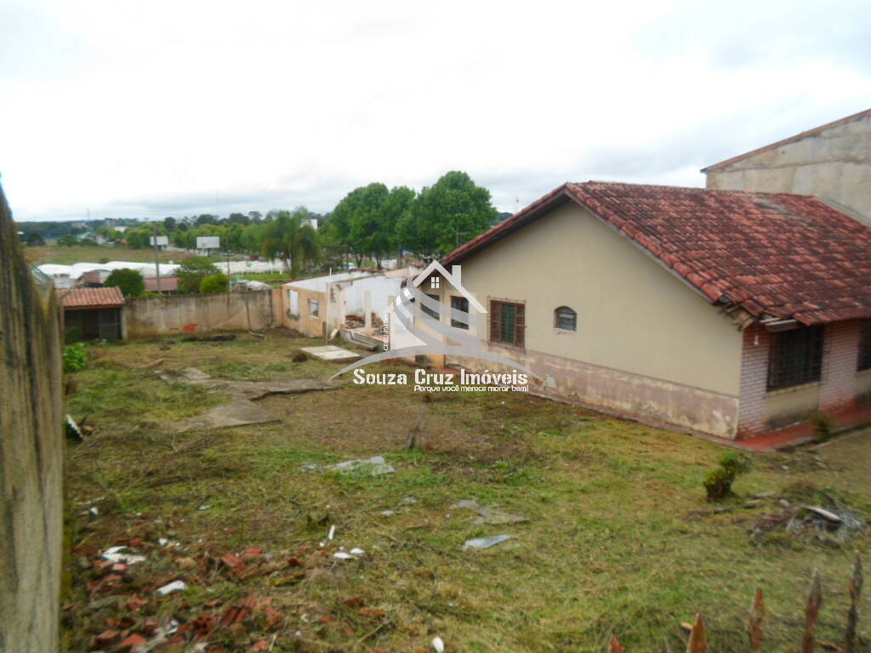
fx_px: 629
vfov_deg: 54.9
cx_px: 436
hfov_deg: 69.4
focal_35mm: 25
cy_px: 326
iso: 80
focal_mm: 4.5
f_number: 2.5
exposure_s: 1/1000
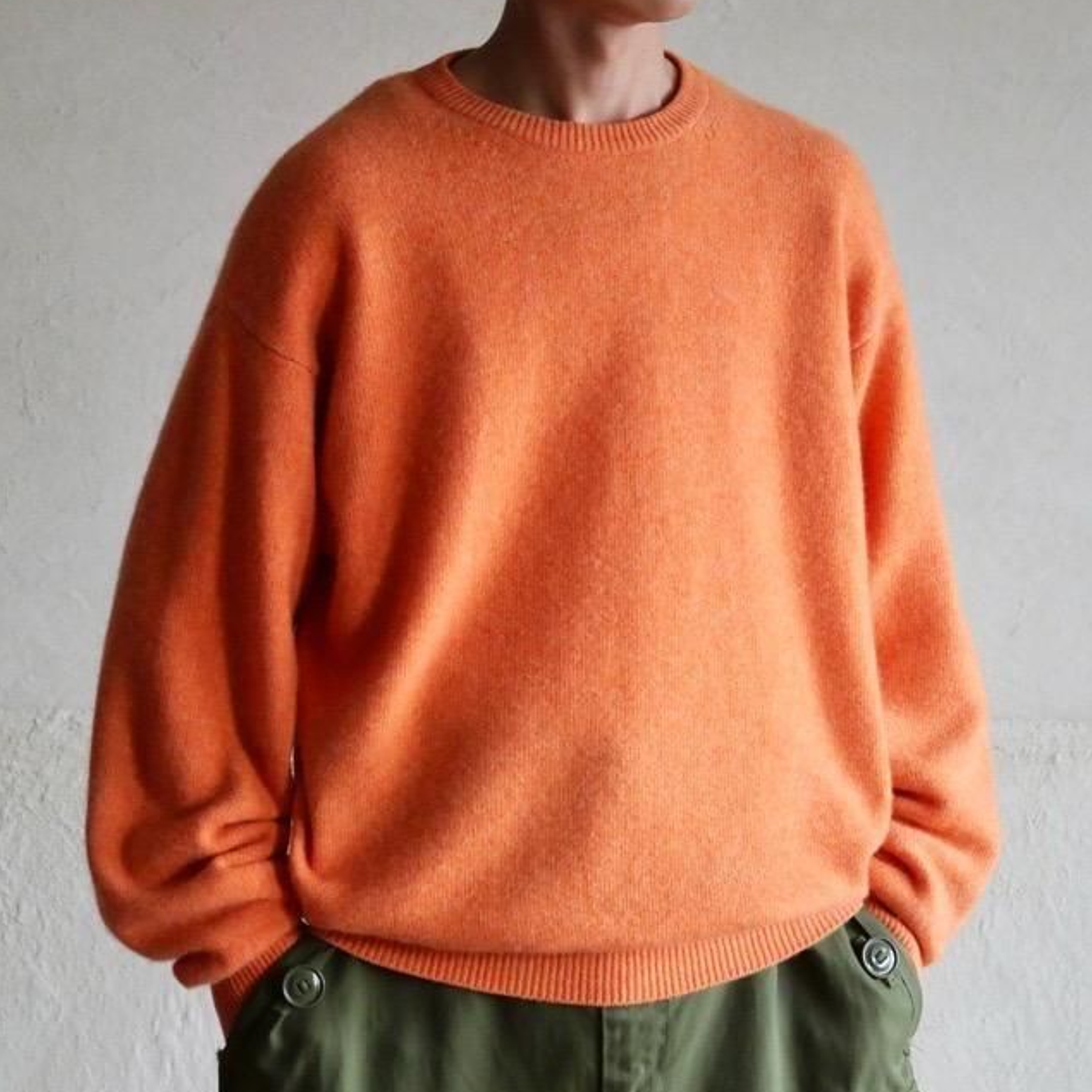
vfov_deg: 15.3
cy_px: 599
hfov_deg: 15.3
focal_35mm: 114
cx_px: 545
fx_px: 4069
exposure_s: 1/80
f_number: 3.9
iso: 3200
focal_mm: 48
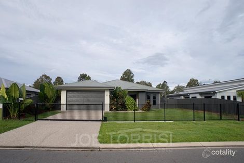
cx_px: 122
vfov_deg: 77.3
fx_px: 102
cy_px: 82
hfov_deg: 100.4
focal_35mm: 15
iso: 100
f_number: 11
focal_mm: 10
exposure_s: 1/100
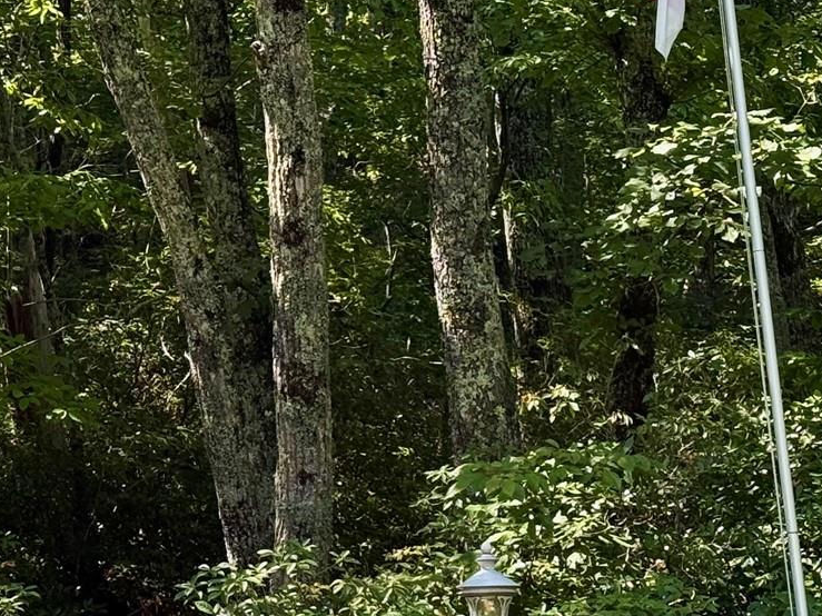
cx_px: 65
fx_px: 3158
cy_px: 438
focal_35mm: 133
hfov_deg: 14.7
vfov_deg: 11.1
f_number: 1.78
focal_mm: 6.76
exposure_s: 1/506
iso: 100
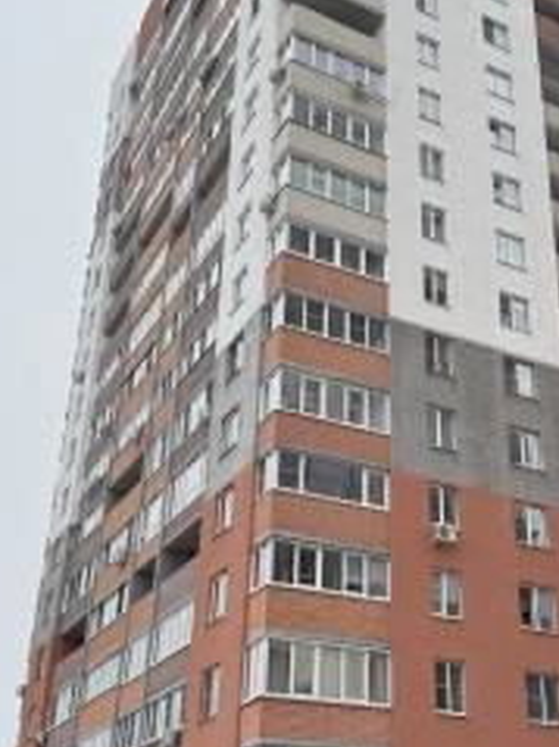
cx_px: 389
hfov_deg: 30.5
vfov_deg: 40.4
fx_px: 1013
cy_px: 394
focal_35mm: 47
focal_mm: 6.76
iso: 64
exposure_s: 1/121
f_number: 1.78
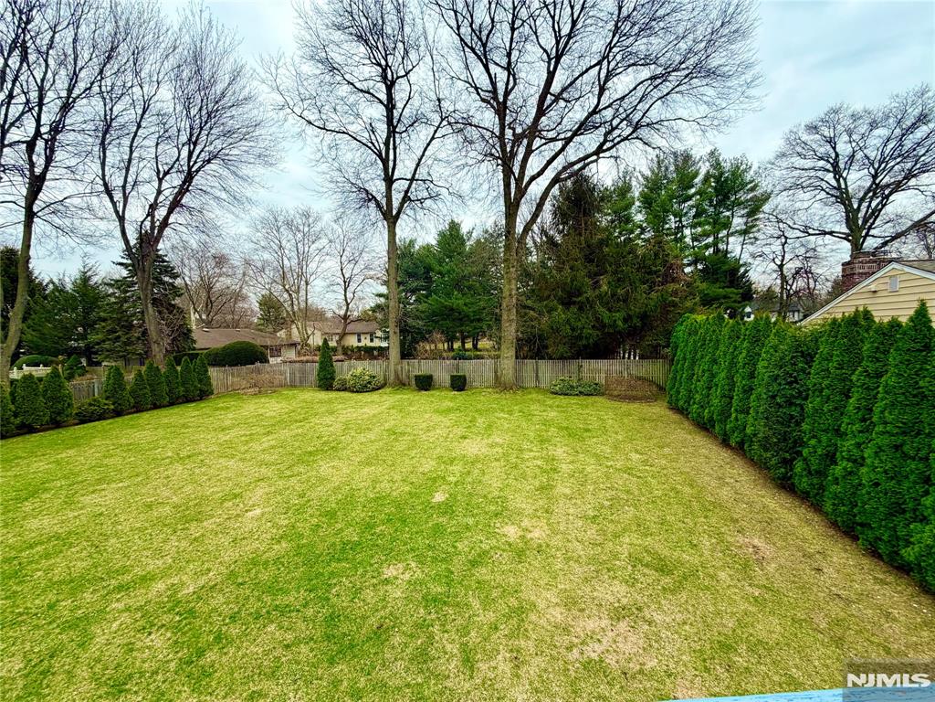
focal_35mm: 14
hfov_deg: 102.1
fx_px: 378
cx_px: 468
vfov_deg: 85.7
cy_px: 351
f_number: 2.2
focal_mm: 2.22
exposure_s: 1/535
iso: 40
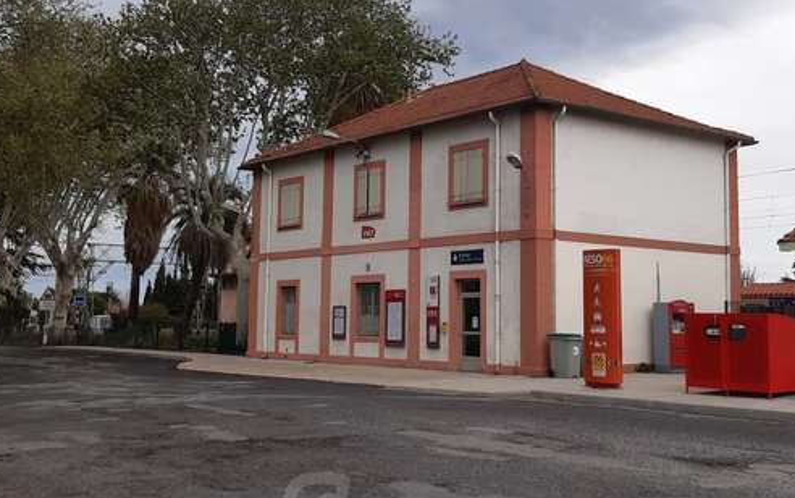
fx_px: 932
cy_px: 228
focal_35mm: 43
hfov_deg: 46.0
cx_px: 469
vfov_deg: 29.9
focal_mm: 3.92
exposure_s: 1/1543
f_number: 1.7
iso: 40
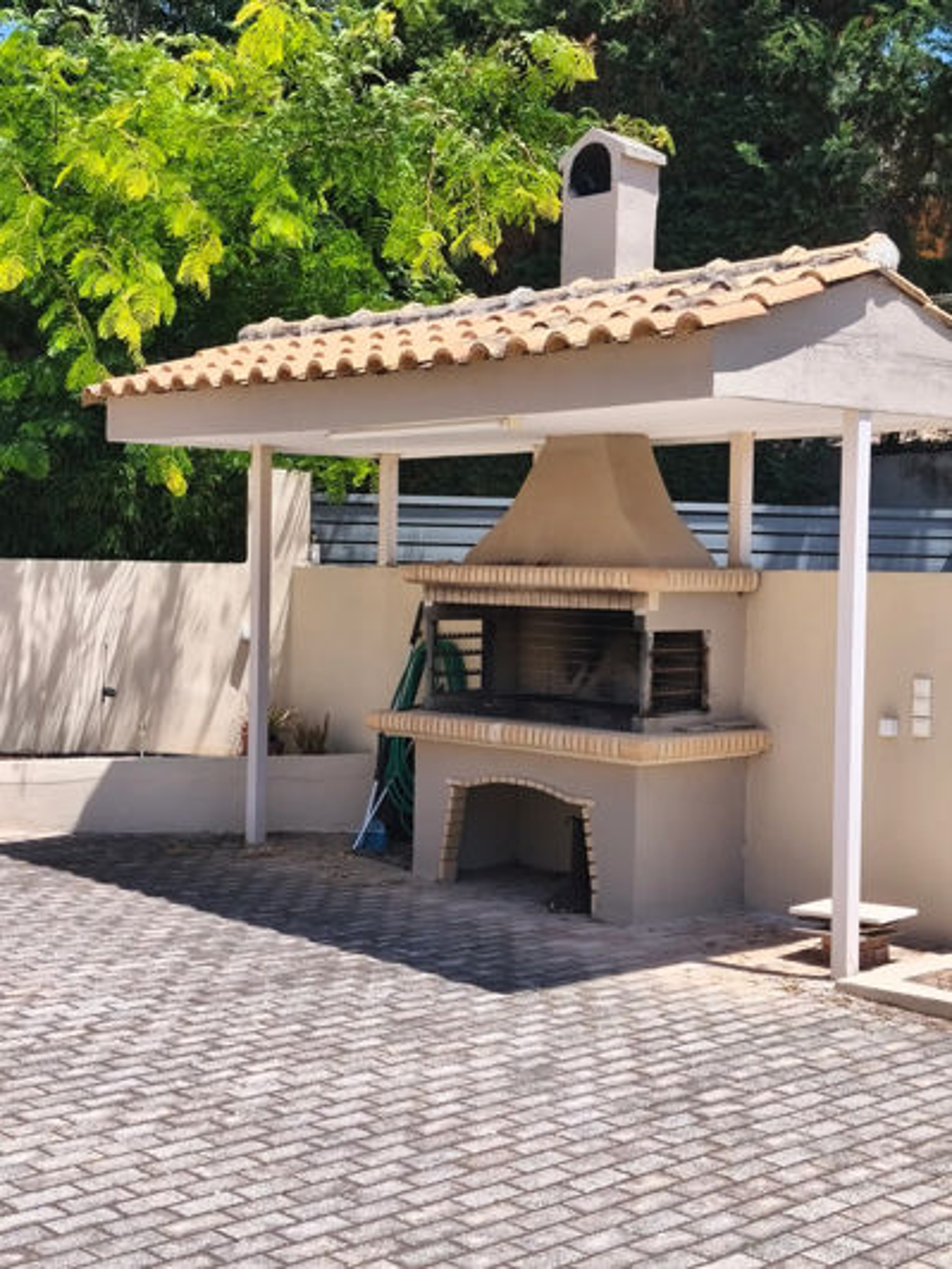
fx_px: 1760
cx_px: 476
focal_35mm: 48
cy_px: 634
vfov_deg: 39.7
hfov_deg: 30.3
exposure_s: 1/1081
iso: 50
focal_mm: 6.18
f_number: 1.65
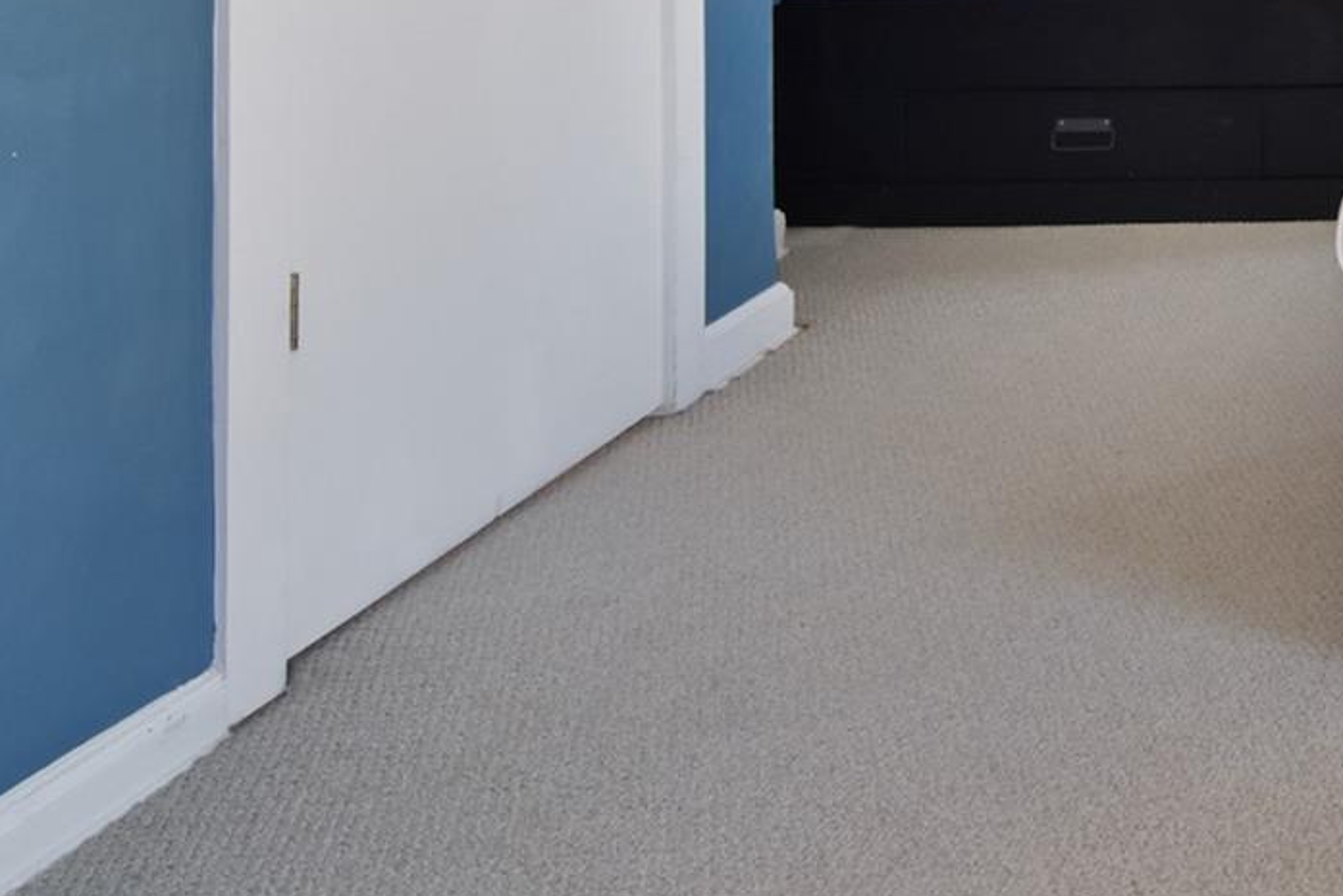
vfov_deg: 23.2
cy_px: -400
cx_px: 1804
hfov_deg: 30.6
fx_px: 1808
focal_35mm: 48
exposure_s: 1/25
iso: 640
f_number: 11
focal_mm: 11
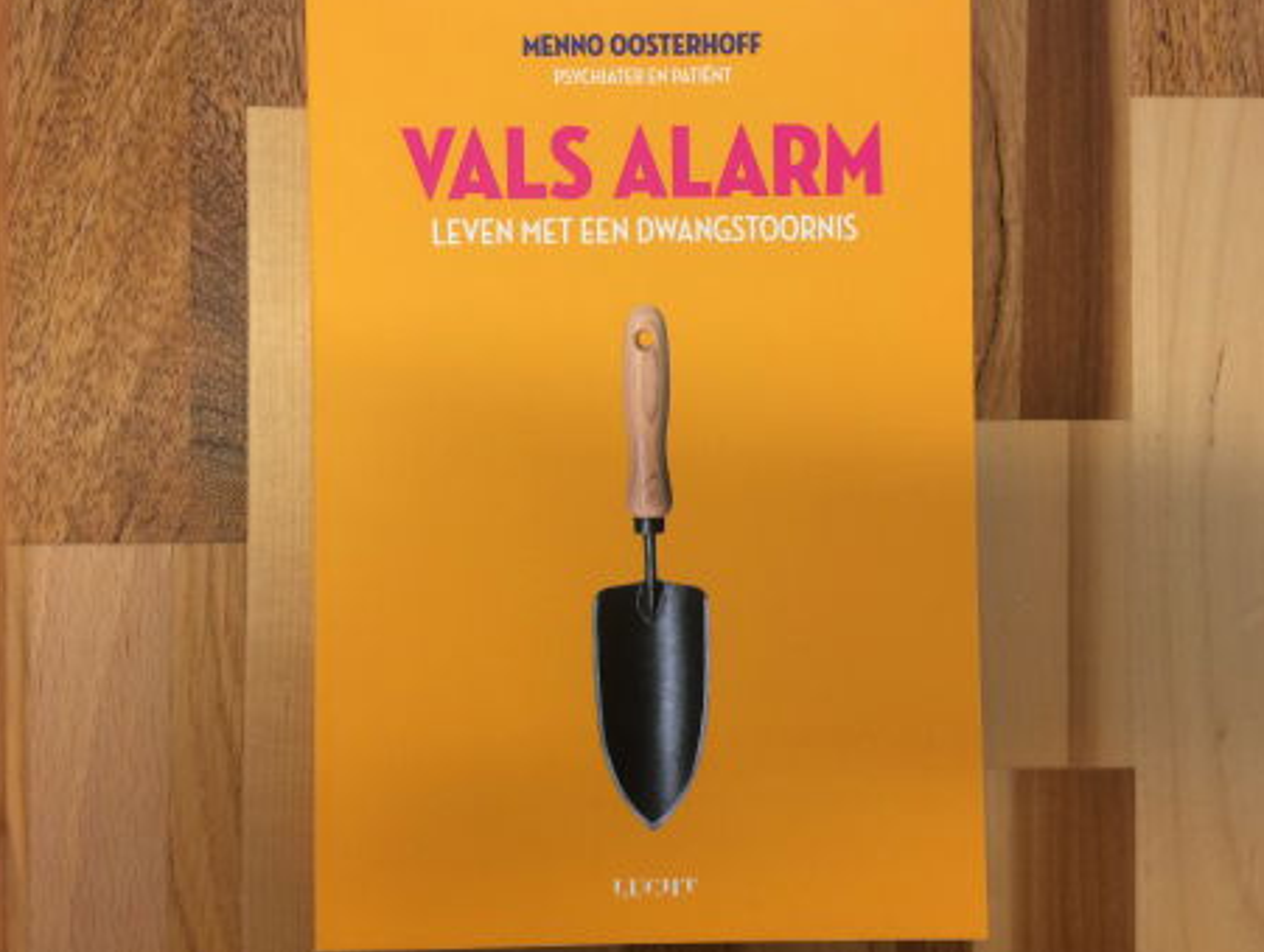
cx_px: 633
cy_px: 444
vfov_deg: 44.3
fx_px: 1171
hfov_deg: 56.7
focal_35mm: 32
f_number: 2.2
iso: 50
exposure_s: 1/33
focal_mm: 4.15
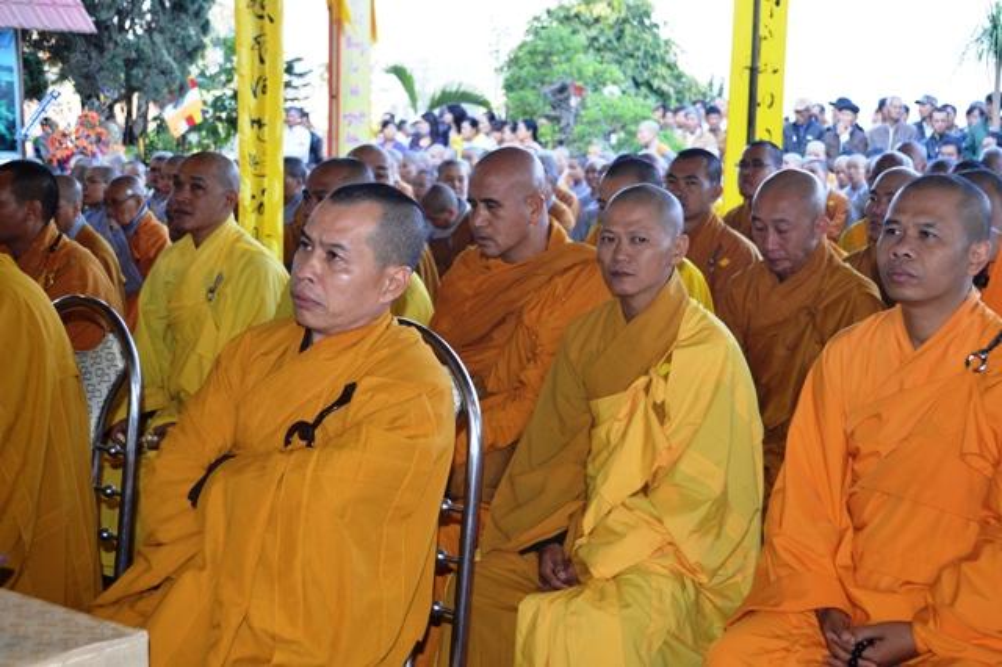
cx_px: 501
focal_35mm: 52
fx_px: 1460
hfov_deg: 37.9
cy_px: 334
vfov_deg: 25.7
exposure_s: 1/125
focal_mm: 35
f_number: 5
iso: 400
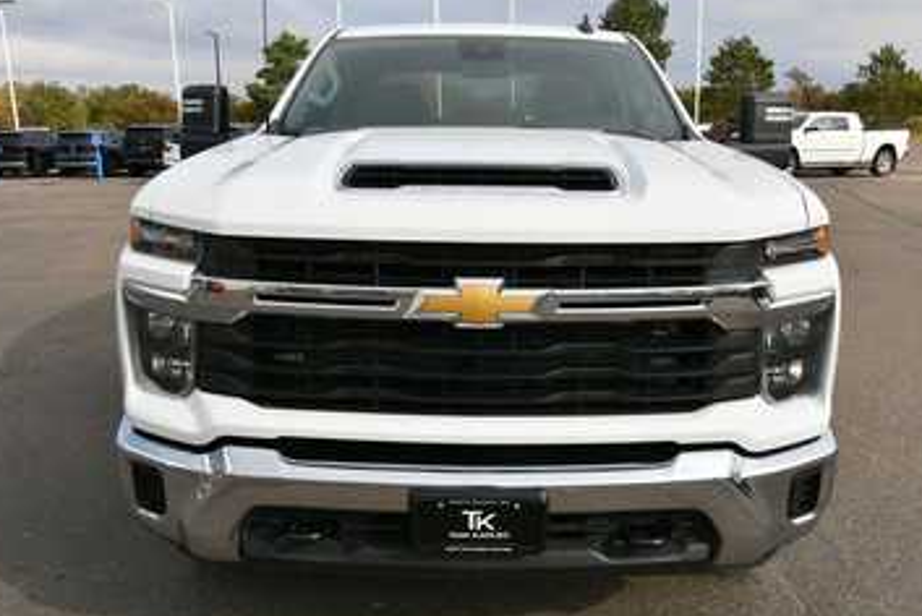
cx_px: 483
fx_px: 871
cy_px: 325
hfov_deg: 55.7
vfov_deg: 38.9
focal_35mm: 34
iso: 100
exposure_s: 1/320
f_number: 9
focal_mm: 20
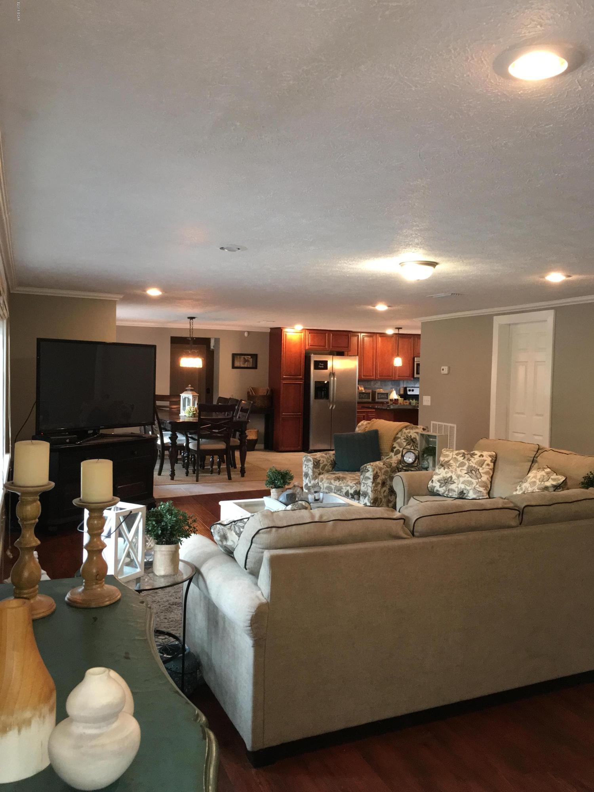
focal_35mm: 29
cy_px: 396
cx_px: 297
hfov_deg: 48.2
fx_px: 664
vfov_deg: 61.7
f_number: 2.2
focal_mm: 4.15
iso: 160
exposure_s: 1/24
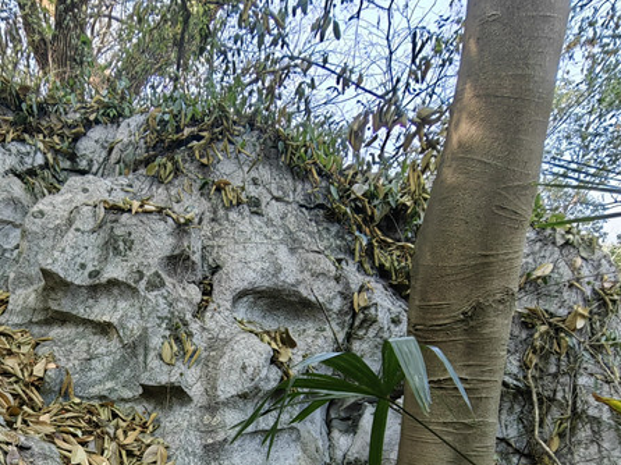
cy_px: 432
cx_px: 145
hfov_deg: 50.2
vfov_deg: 37.6
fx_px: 628
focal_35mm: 35
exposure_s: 1/105
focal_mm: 1.76
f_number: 2.2
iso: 50
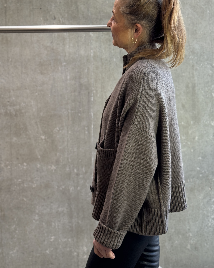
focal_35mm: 59
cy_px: 121
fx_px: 467
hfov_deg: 25.8
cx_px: 120
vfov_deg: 31.9
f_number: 1.78
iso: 64
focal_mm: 6.76
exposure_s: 1/100
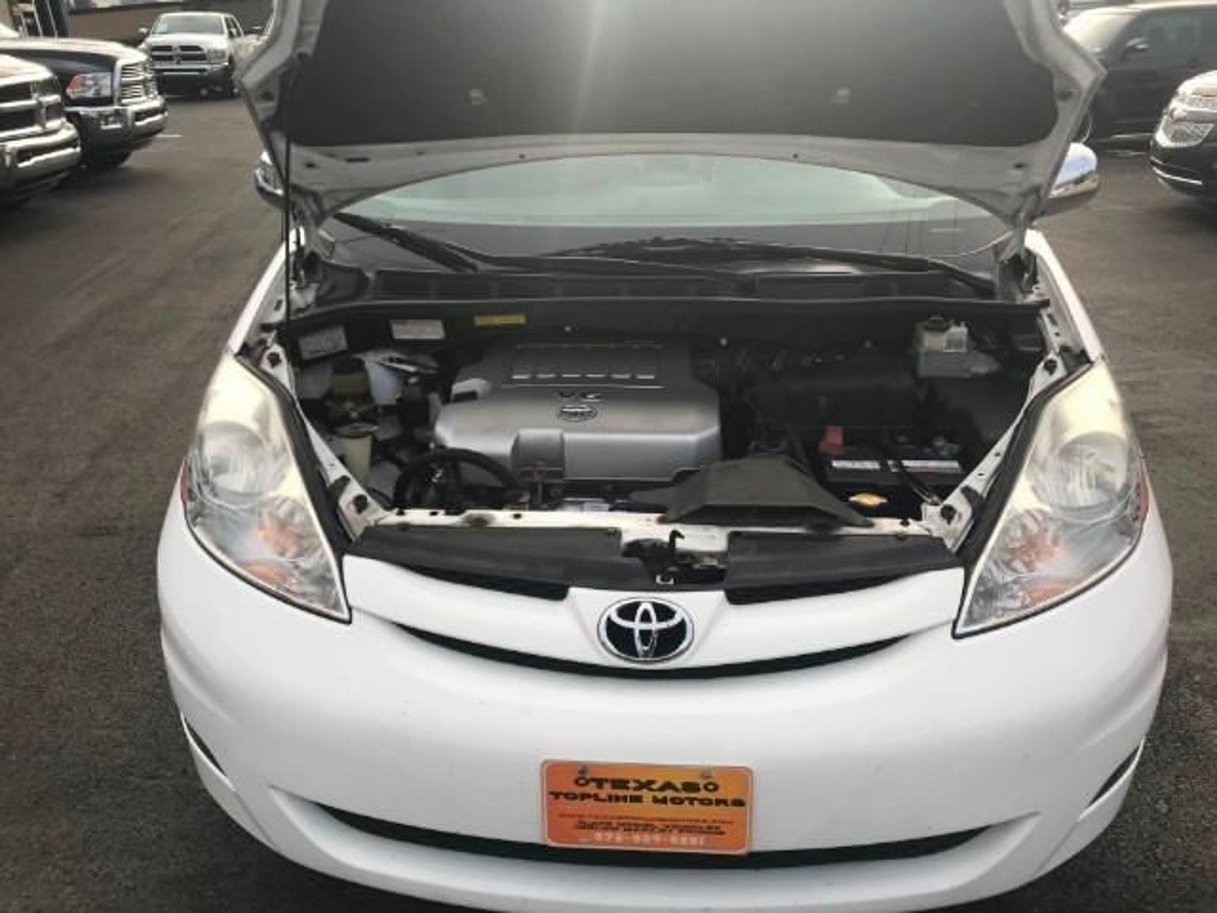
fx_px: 984
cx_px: 608
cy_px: 456
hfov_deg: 63.4
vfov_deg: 49.7
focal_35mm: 28
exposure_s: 1/912
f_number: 1.8
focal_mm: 3.99
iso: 20
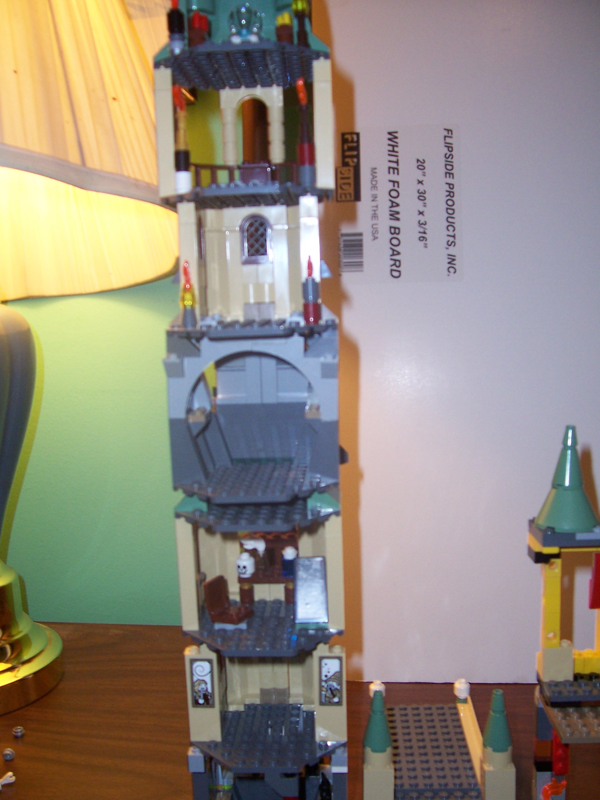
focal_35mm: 34
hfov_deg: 41.8
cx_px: 300
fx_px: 786
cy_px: 400
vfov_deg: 54.0
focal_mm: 5.6
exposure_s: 1/60
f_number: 2.7
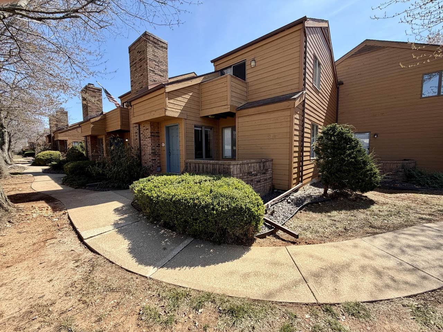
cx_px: 222
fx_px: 179
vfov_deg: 85.7
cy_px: 166
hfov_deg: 102.1
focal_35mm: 14
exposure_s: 1/751
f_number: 2.2
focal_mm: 2.22
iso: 40
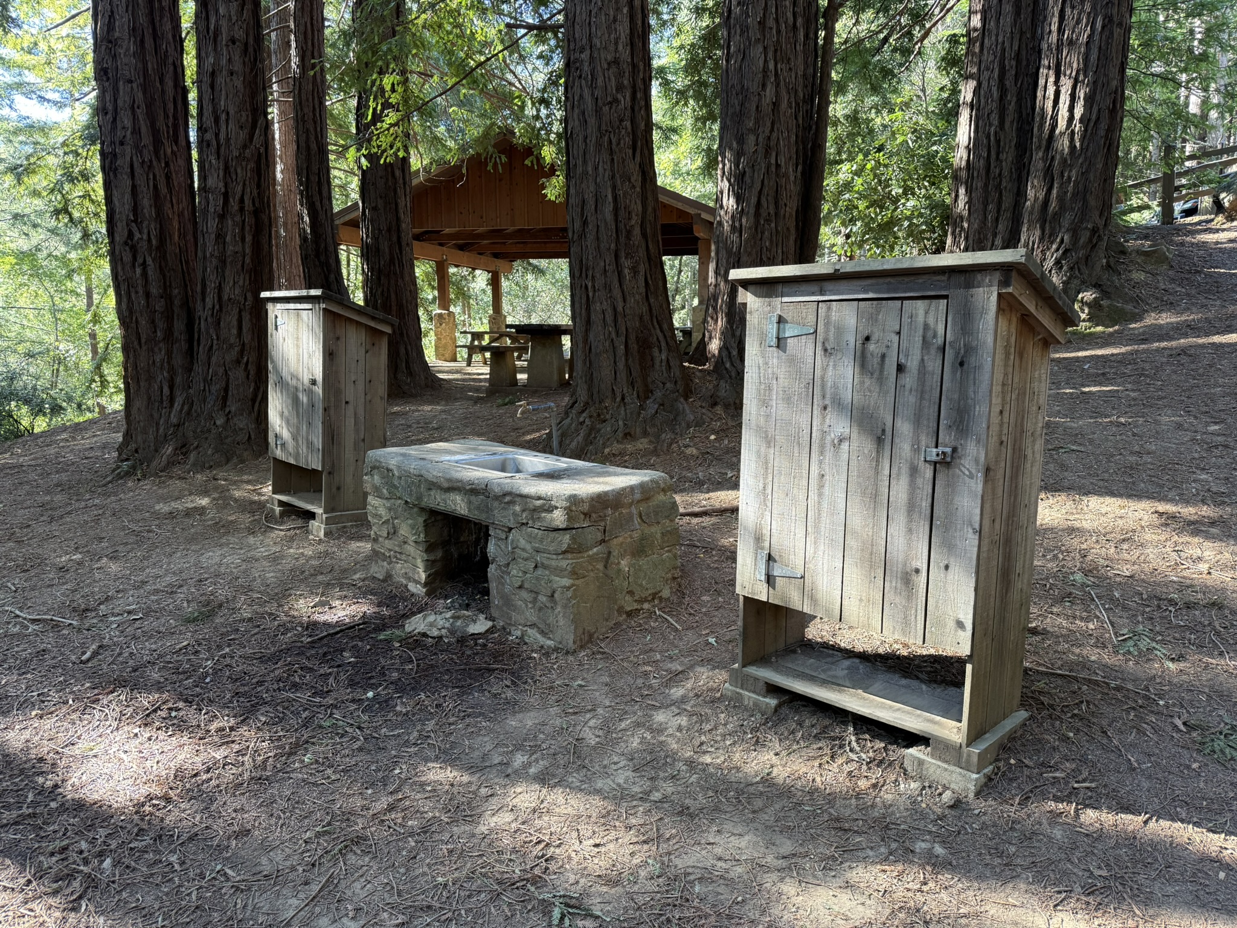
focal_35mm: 24
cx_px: 618
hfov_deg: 71.6
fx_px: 858
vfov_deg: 56.8
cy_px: 464
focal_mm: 6.76
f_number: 1.78
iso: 200
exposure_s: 1/117
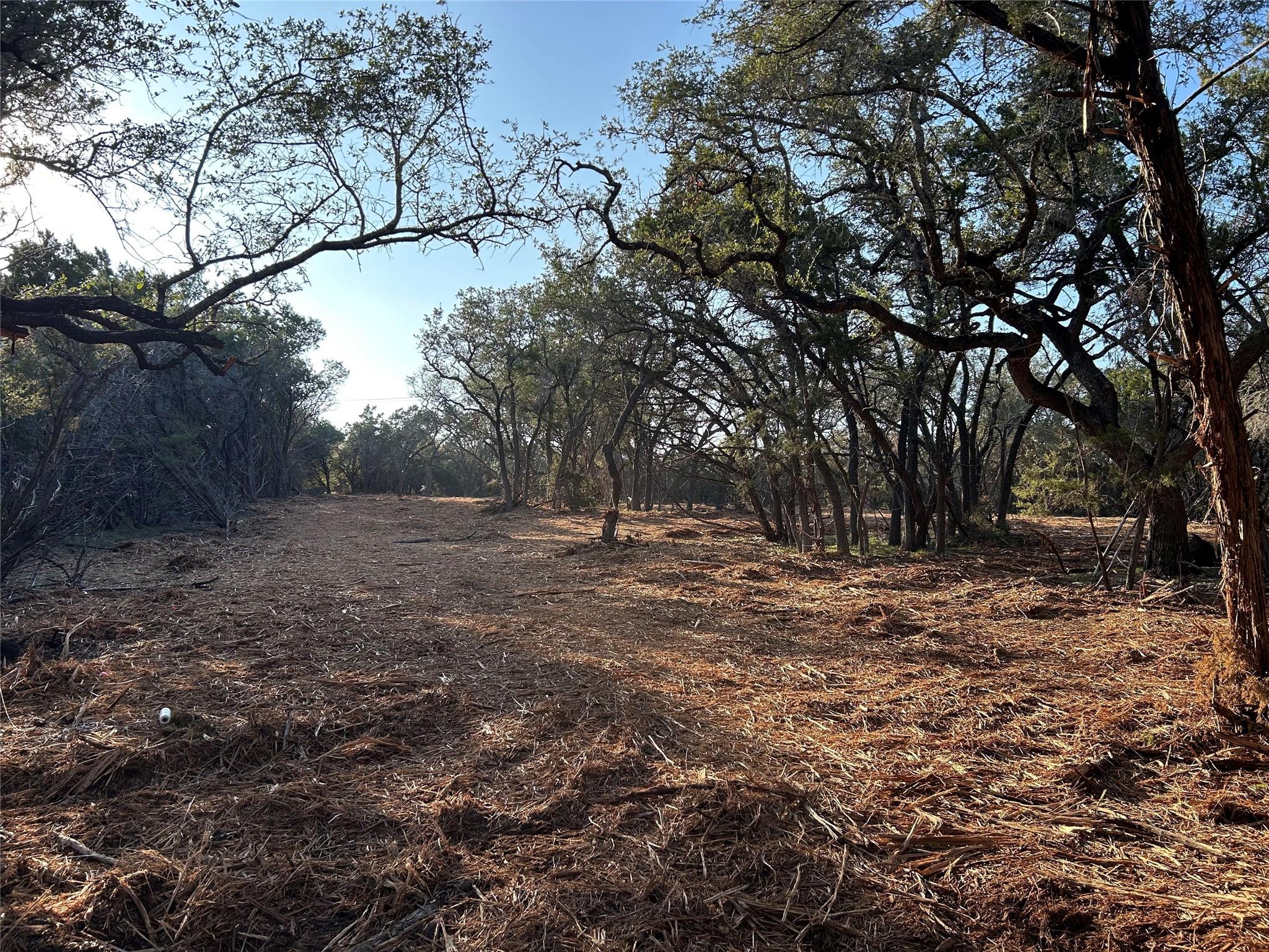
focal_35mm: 26
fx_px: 953
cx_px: 634
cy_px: 476
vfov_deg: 53.1
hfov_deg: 67.3
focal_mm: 5.7
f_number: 1.5
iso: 50
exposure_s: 1/1252
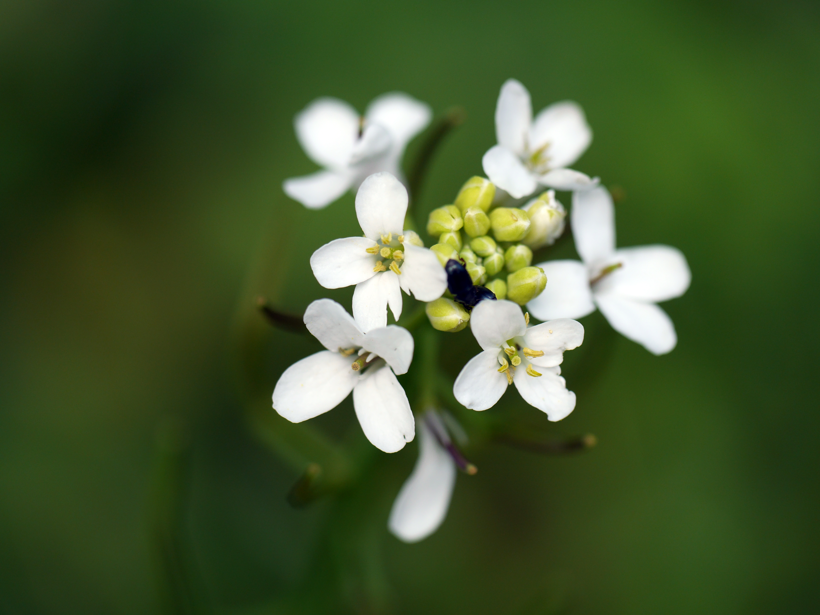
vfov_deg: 16.4
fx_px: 2132
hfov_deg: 21.8
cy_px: 308
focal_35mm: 90
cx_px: 410
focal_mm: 45
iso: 200
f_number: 3.5
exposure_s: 1/250
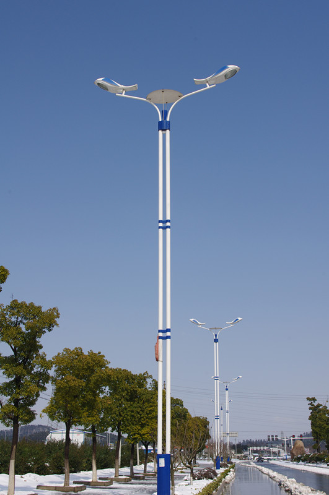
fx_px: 632
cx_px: 164
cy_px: 248
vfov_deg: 42.8
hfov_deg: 29.2
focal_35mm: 46
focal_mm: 30.63
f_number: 11
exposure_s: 1/200
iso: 100
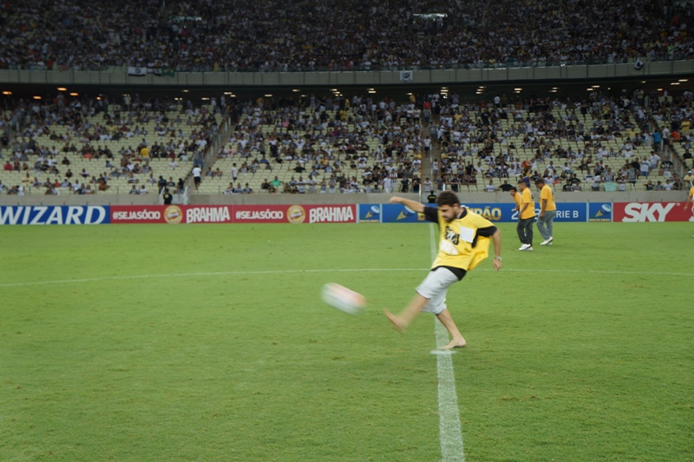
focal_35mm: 51
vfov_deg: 26.4
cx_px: 347
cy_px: 231
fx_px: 982
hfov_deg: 38.9
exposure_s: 1/80
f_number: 5
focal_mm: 34
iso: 200
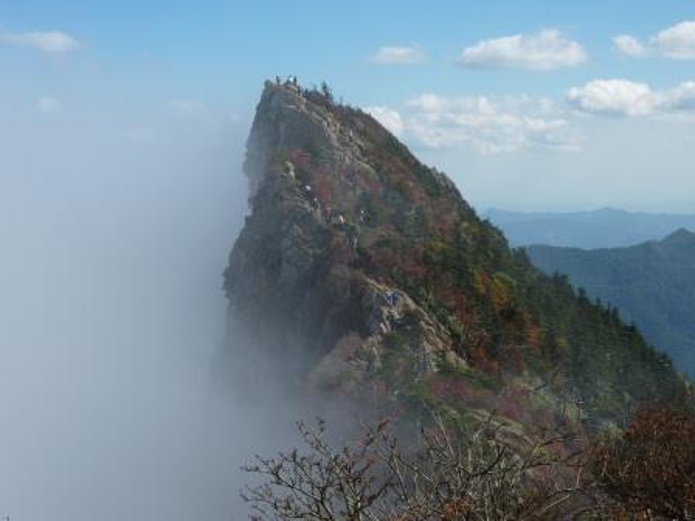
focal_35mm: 59
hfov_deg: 32.7
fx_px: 1185
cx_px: 348
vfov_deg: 24.8
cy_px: 260
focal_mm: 9.7
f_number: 5.6
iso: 80
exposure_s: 1/500
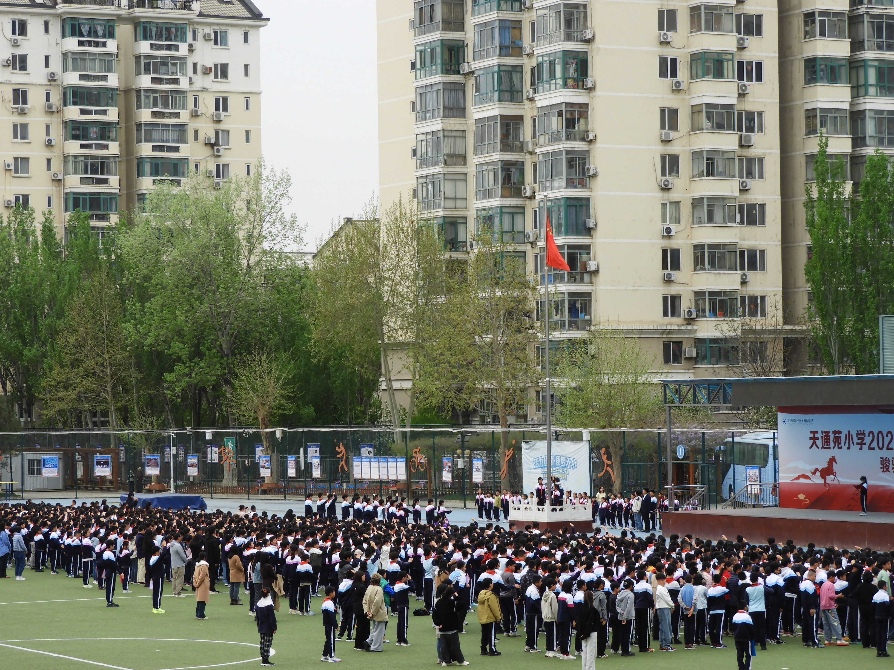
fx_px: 2970
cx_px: 447
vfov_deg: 12.9
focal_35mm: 115
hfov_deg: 17.1
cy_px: 335
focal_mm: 20.6
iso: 100
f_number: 5
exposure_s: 1/320
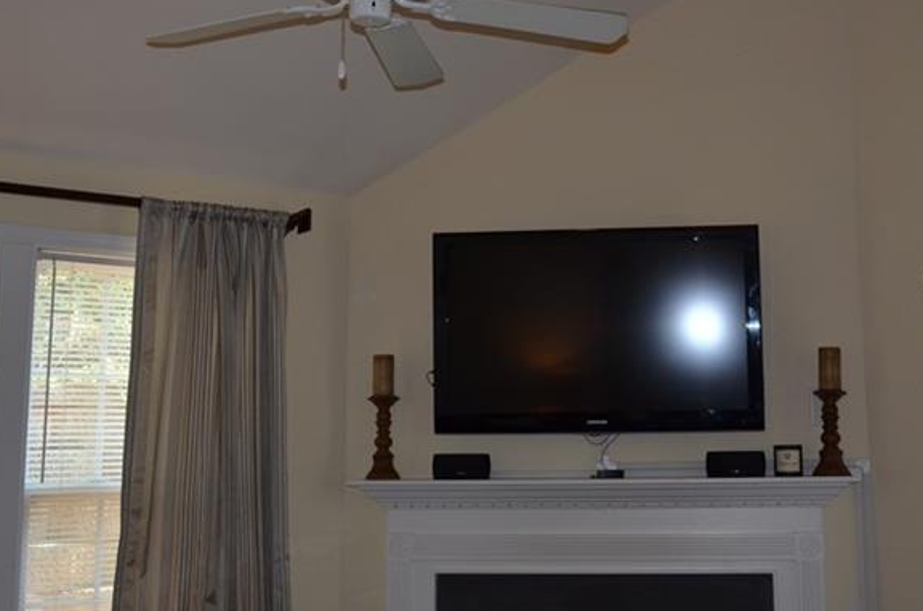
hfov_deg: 41.0
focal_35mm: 48
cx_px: 556
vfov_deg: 27.7
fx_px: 1228
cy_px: 179
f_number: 3.5
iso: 400
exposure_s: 1/100
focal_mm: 18
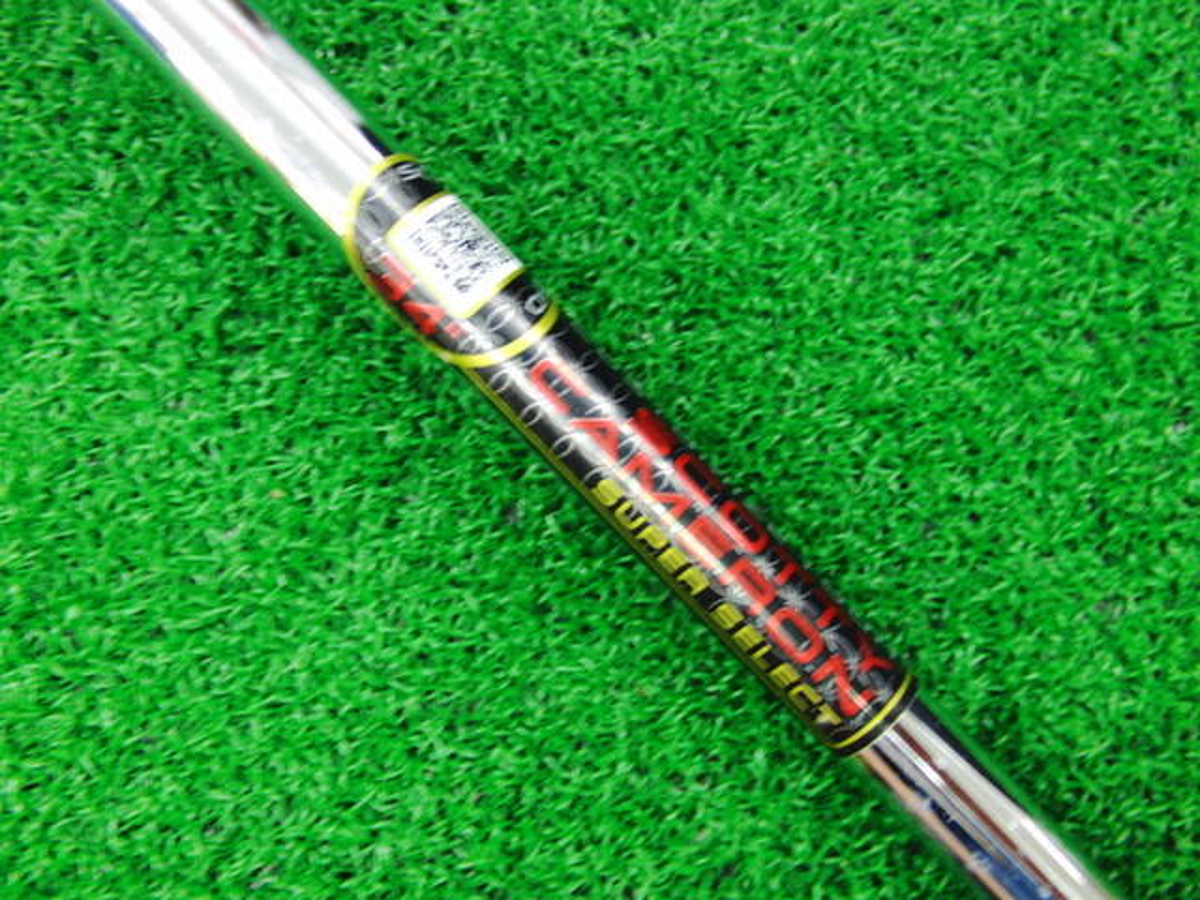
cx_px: 600
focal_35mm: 37
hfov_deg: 50.1
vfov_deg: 38.7
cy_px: 450
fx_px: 1283
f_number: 3.6
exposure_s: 1/25
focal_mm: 6.42
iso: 400
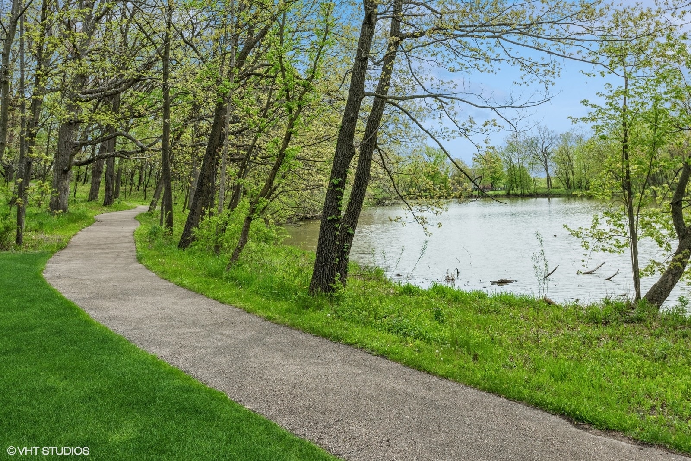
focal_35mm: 32
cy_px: 230
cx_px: 346
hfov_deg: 58.7
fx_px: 614
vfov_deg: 41.1
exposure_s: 1/800
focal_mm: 32
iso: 400
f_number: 8
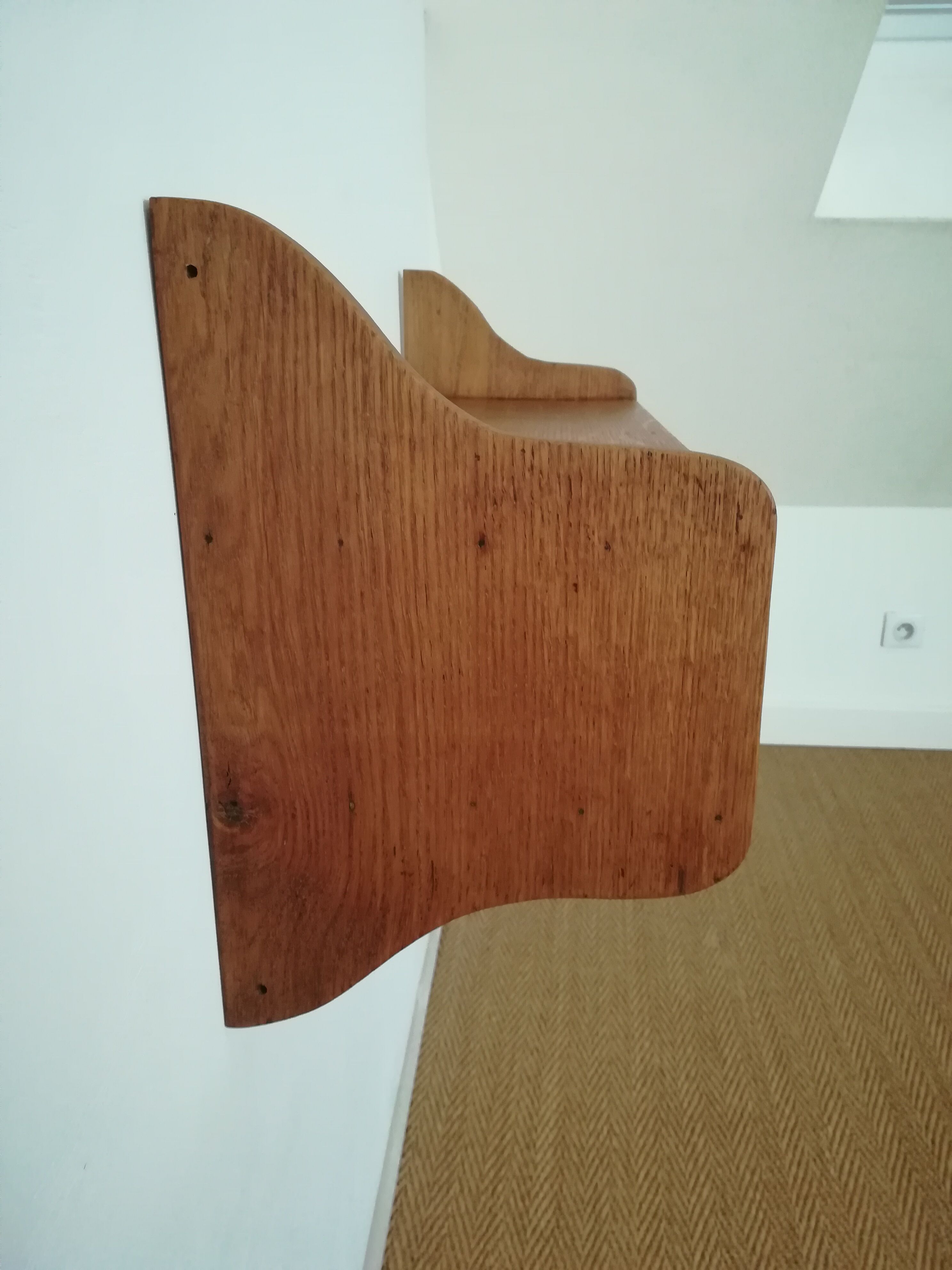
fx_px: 953
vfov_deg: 67.3
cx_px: 476
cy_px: 635
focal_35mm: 26
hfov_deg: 53.1
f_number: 2.2
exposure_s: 1/24
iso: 500
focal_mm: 3.83
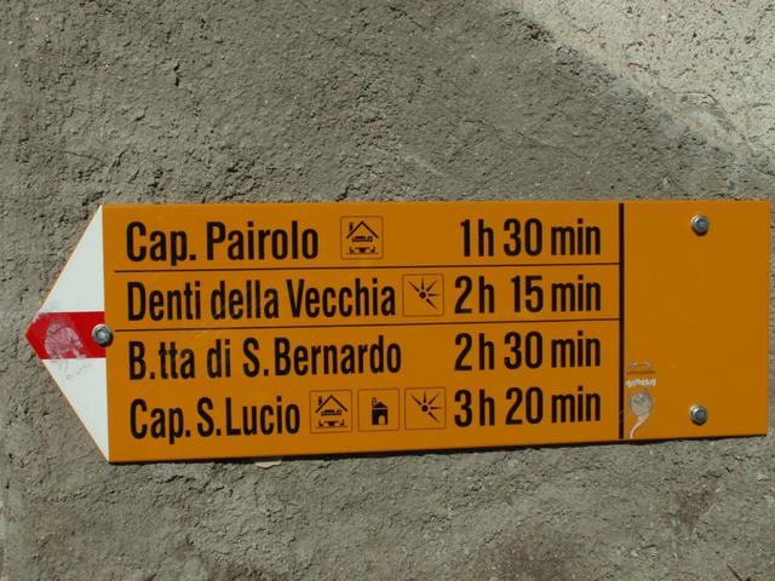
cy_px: 290
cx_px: 388
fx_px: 1187
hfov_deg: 36.2
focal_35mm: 53
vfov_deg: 27.5
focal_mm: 8.8
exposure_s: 1/640
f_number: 5.6
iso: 50
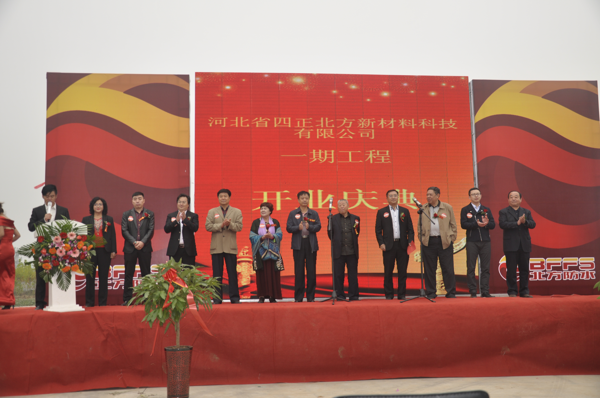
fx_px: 624
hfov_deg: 51.3
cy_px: 199
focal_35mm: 38
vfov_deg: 35.4
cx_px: 300
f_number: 4
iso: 200
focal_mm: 25
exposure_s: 1/125
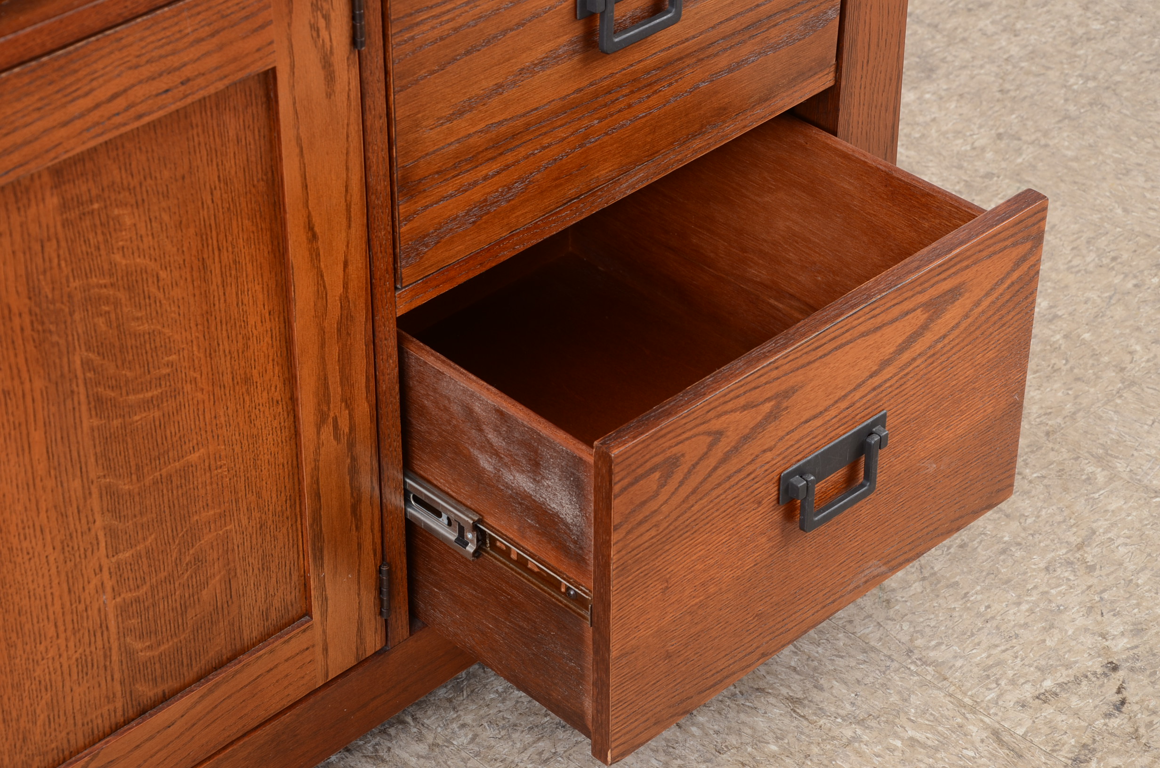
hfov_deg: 22.0
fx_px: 2990
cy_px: 384
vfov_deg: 14.6
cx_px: 580
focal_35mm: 93
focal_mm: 62
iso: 125
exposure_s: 1/80
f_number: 8
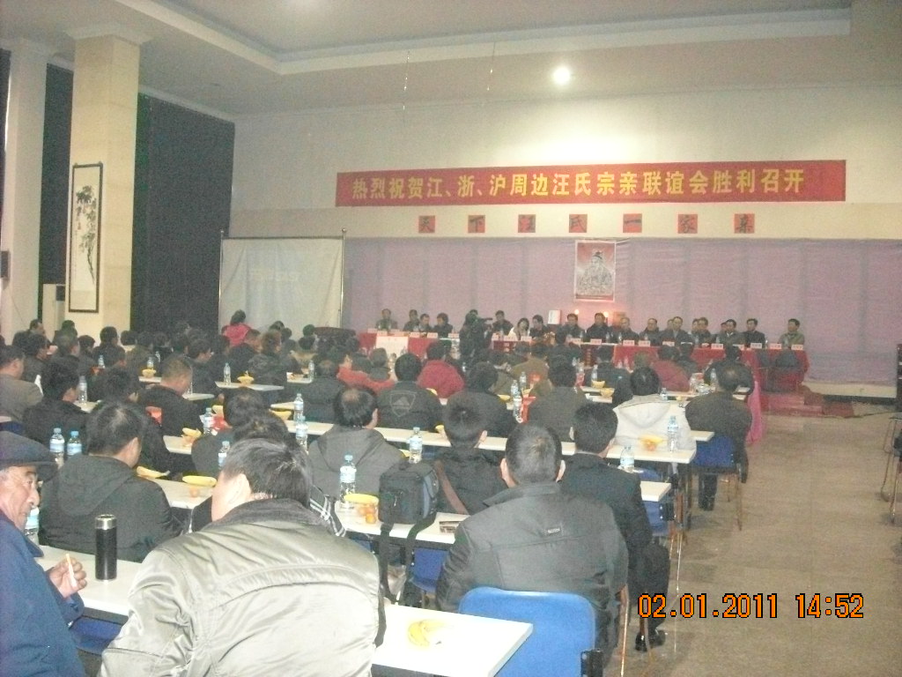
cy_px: 338
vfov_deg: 40.7
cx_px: 451
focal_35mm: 35
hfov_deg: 52.6
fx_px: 912
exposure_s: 1/60
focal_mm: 5.7
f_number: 2.8
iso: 1600
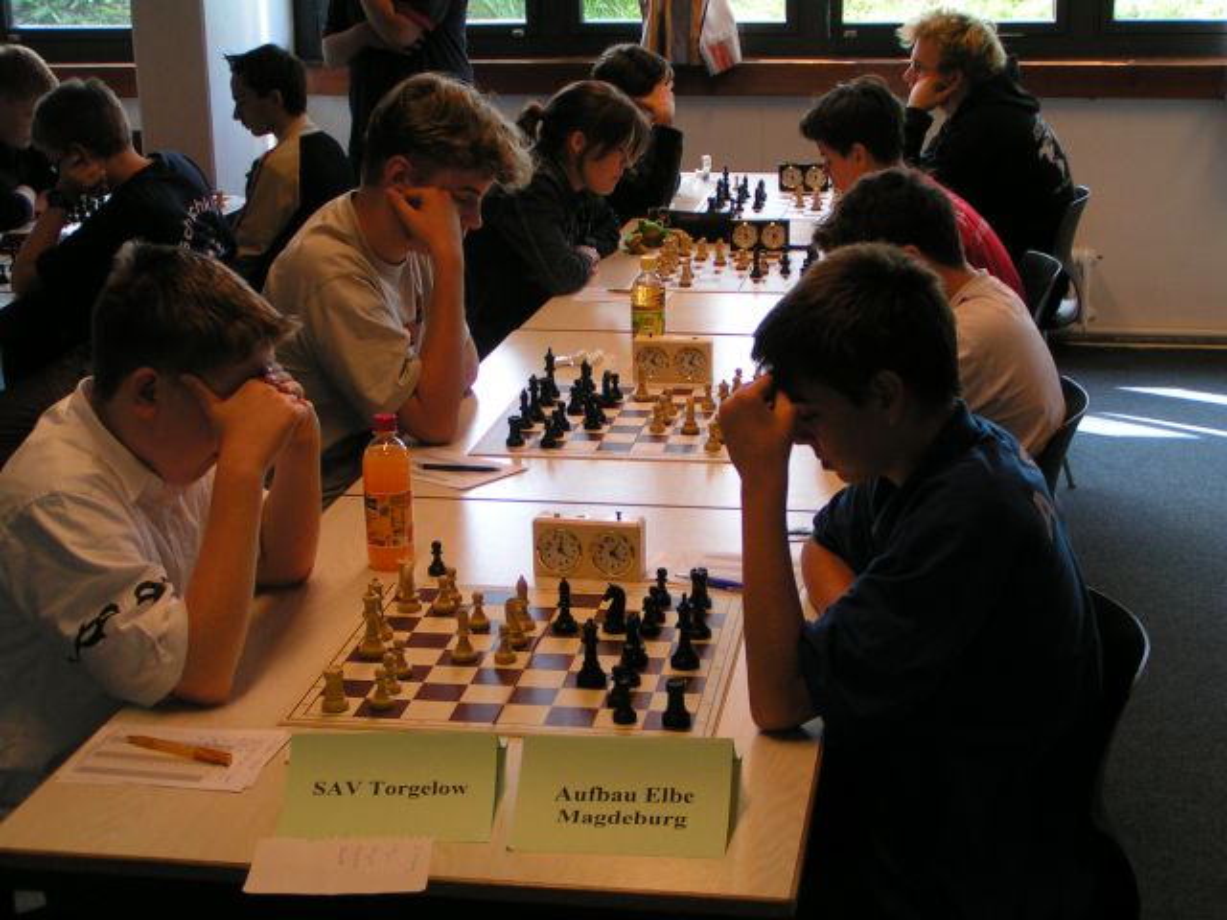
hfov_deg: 33.8
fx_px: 2020
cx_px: 614
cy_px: 460
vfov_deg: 25.7
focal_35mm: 57
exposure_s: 1/80
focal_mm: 8.7
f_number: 4
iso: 50
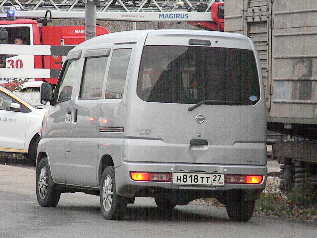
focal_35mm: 278
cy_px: 119
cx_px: 158
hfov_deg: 7.1
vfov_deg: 5.3
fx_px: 2546
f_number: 5.4
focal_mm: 50.4
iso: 3200
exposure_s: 1/177
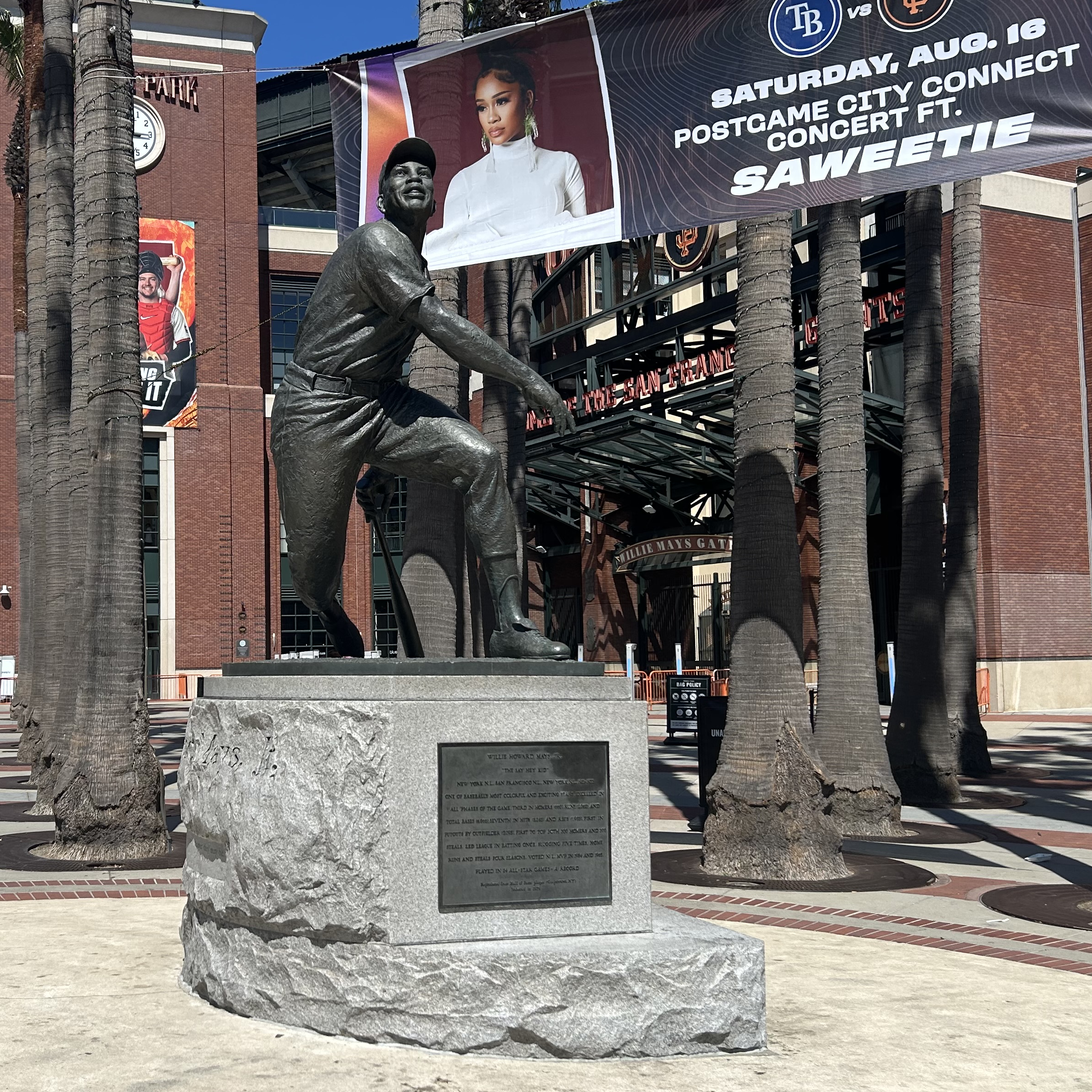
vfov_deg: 42.8
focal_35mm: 39
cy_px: 552
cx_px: 403
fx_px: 1392
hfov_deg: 42.5
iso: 50
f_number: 1.5
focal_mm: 5.7
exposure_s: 1/4630
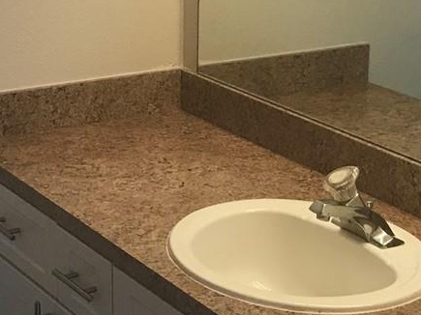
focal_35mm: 103
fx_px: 1252
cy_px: 103
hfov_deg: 19.1
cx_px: 187
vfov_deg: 14.3
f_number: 1.8
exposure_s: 1/30
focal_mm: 3.99
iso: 32
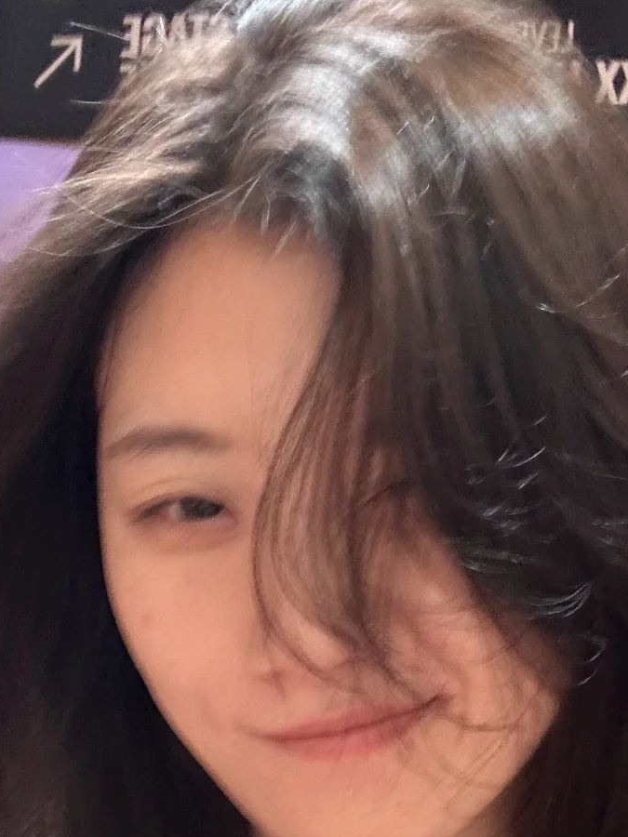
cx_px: 170
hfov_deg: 29.9
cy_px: 626
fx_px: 1161
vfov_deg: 38.6
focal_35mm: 48
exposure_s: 1/20
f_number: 1.9
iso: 500
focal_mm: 2.69
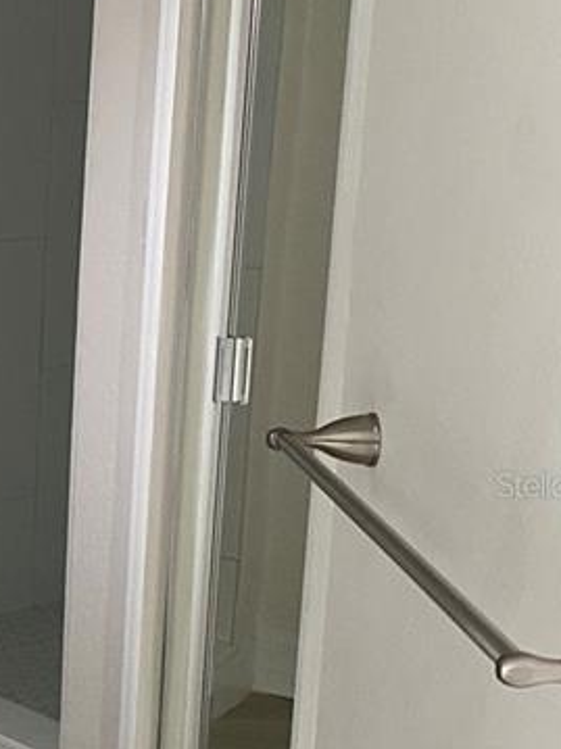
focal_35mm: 87
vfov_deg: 22.4
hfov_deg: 15.6
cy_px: 484
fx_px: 1881
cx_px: -294
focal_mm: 4.25
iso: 320
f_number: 1.8
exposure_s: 1/60
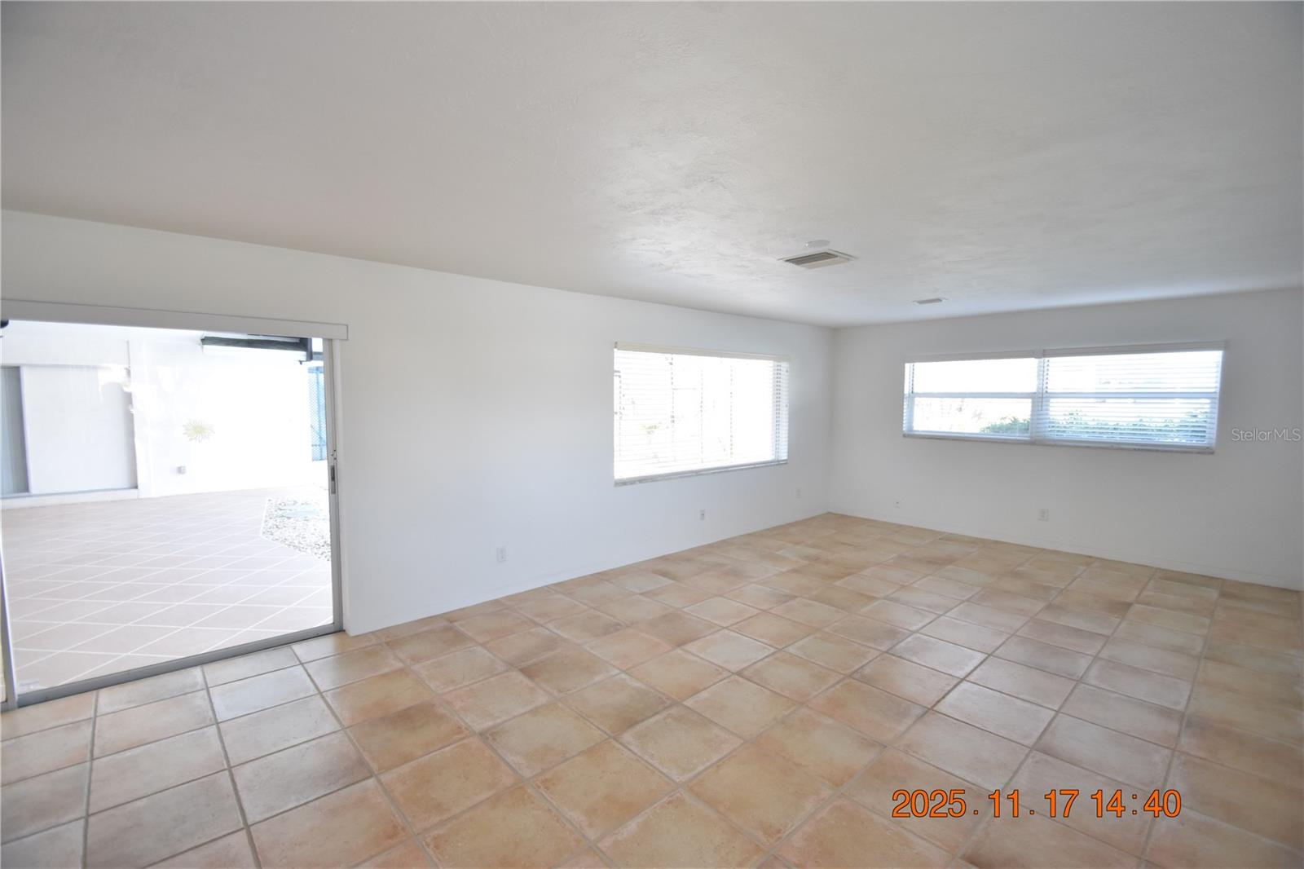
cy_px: 434
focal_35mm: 15
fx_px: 543
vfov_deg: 77.3
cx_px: 652
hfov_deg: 100.4
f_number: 3.5
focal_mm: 10
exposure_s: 1/90
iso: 800
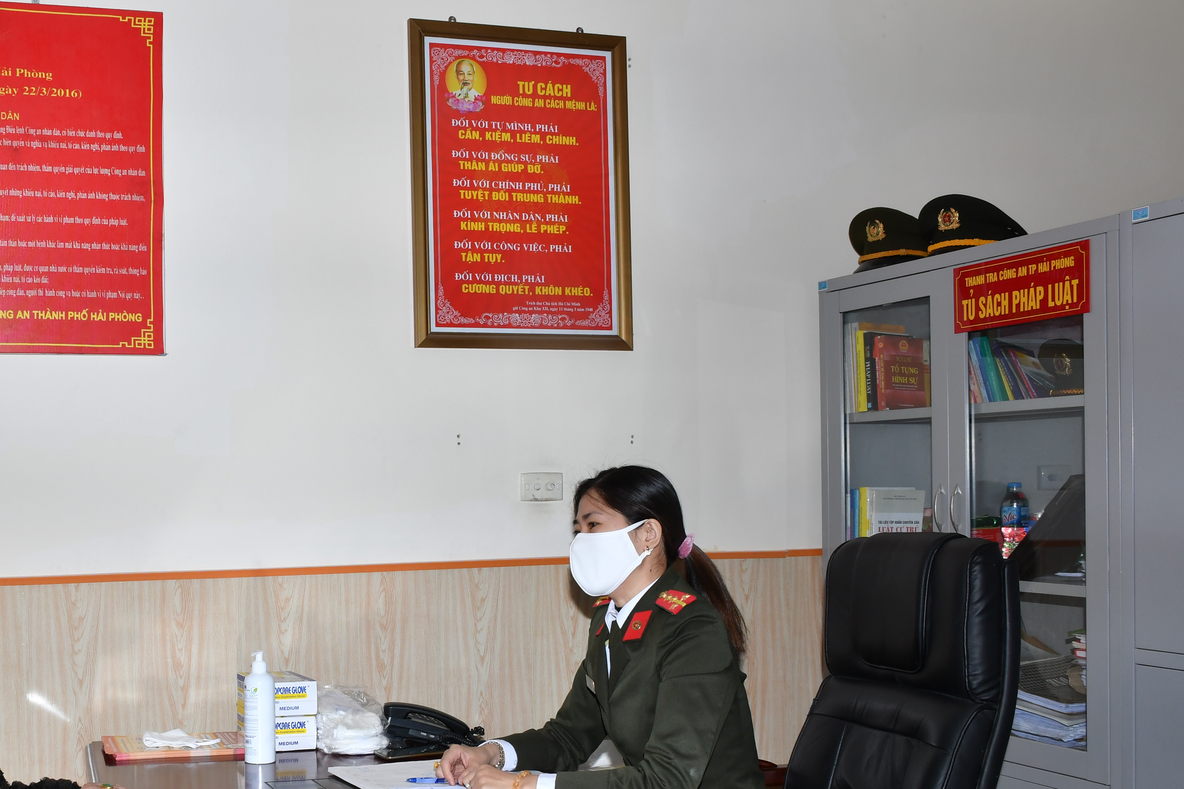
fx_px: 1414
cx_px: 339
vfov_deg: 31.0
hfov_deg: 44.3
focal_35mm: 43
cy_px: 508
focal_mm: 20
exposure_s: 1/200
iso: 400
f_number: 9
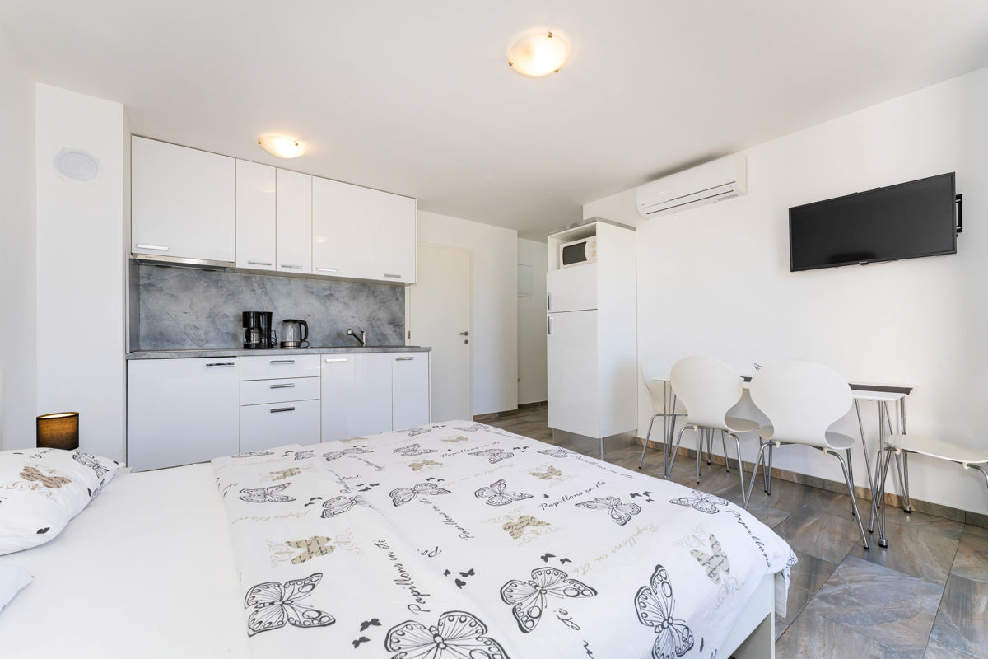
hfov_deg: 104.3
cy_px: 330
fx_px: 384
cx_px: 494
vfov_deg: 81.2
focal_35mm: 14
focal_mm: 14
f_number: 7.1
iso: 800
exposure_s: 1/200
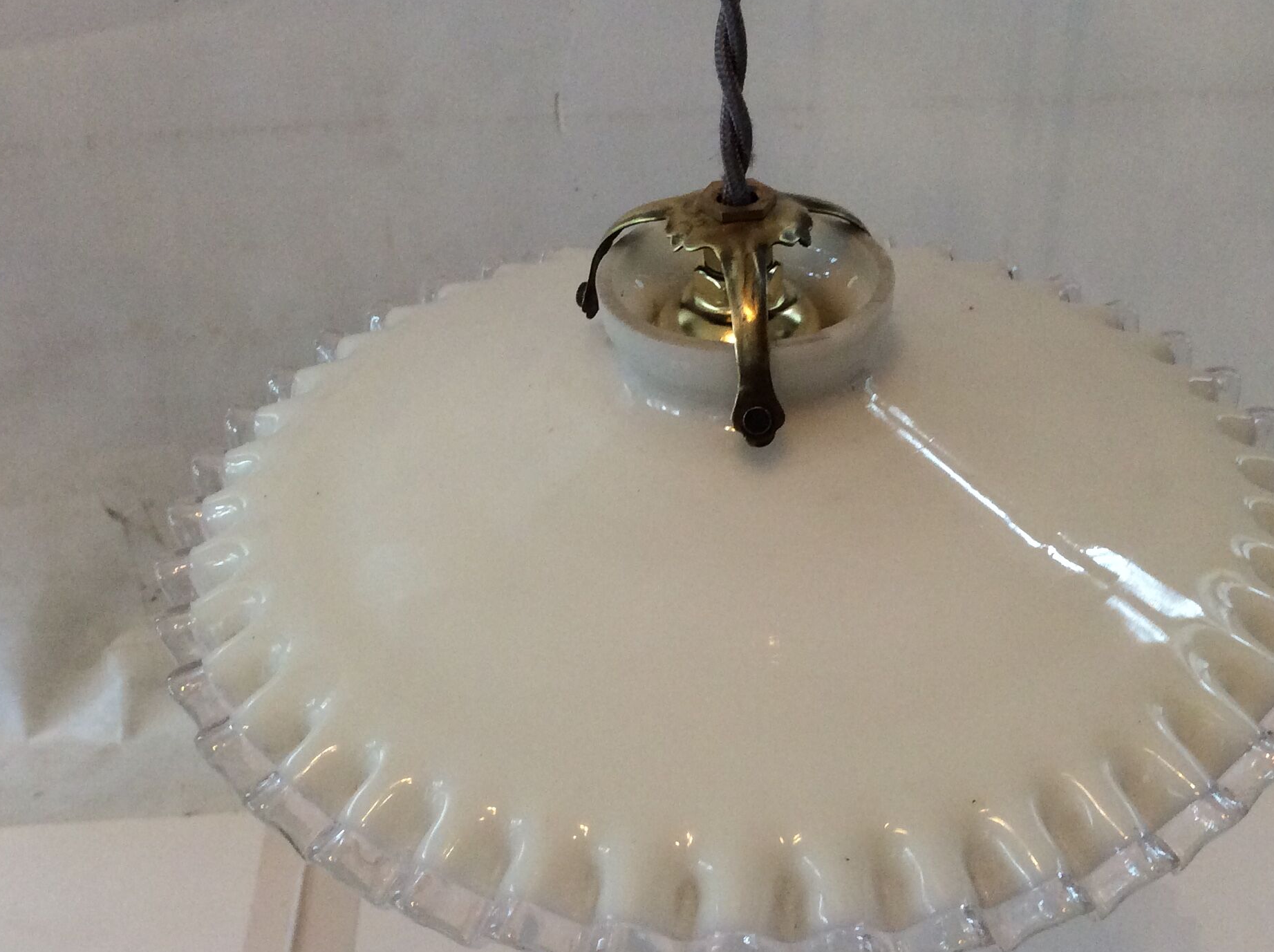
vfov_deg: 32.0
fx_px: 1654
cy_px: 575
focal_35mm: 45
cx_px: 680
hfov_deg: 42.1
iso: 125
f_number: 2.4
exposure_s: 1/25
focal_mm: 3.3
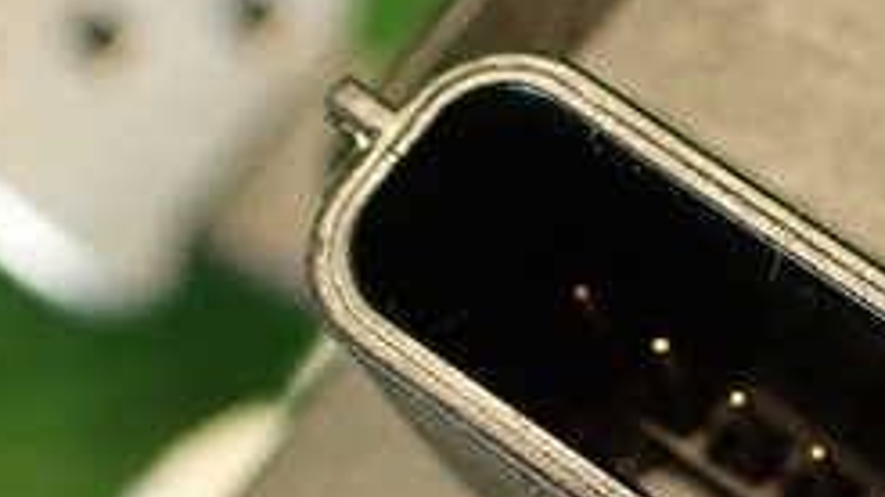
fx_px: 1993
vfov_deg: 14.0
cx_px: 712
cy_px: 486
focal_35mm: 85
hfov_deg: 24.6
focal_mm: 5.79
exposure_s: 1/30
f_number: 2.4
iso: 320
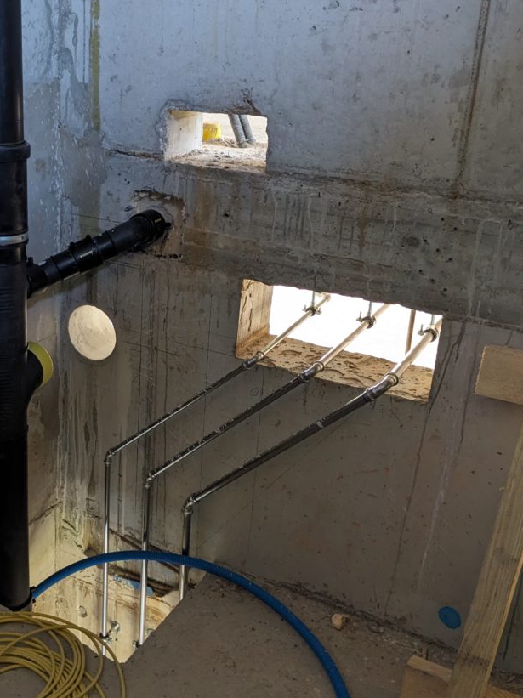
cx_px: 120
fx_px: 867
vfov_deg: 43.8
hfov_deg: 32.8
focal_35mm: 43
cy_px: 312
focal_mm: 4.38
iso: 106
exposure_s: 1/24.3
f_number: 1.73
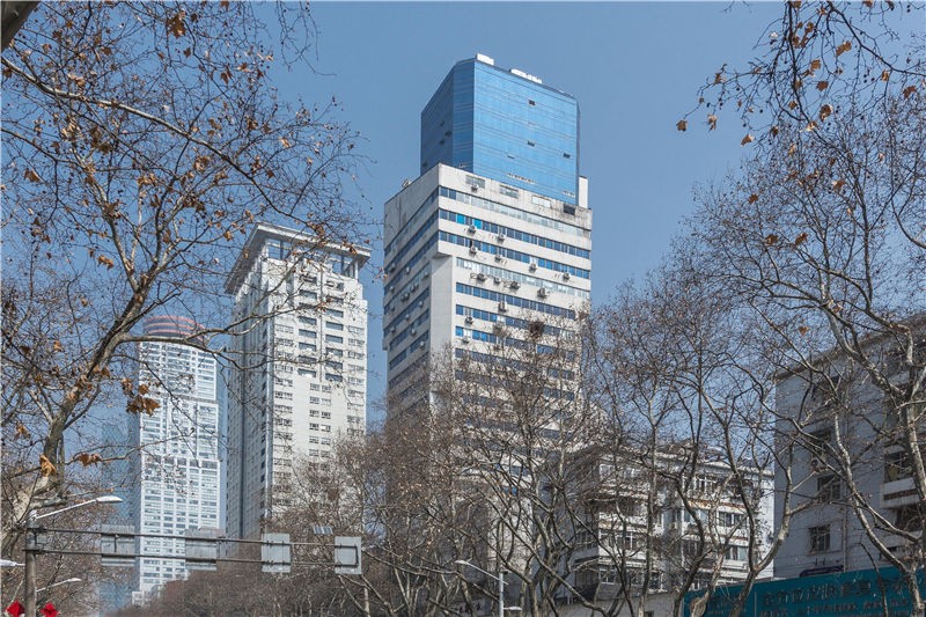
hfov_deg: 73.8
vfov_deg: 53.1
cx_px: 463
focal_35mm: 24
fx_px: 617
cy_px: 308
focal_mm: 24
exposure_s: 1/1250
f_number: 8
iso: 400
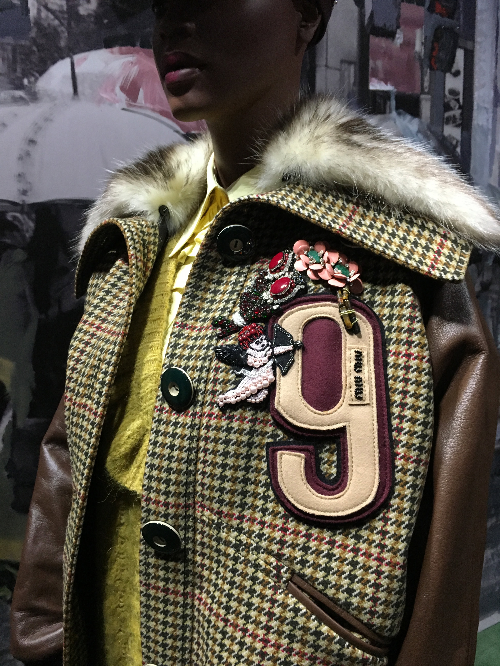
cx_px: 250
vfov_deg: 61.7
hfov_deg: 48.2
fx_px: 559
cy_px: 333
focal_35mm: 29
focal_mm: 4.2
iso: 200
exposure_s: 1/33
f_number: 2.2
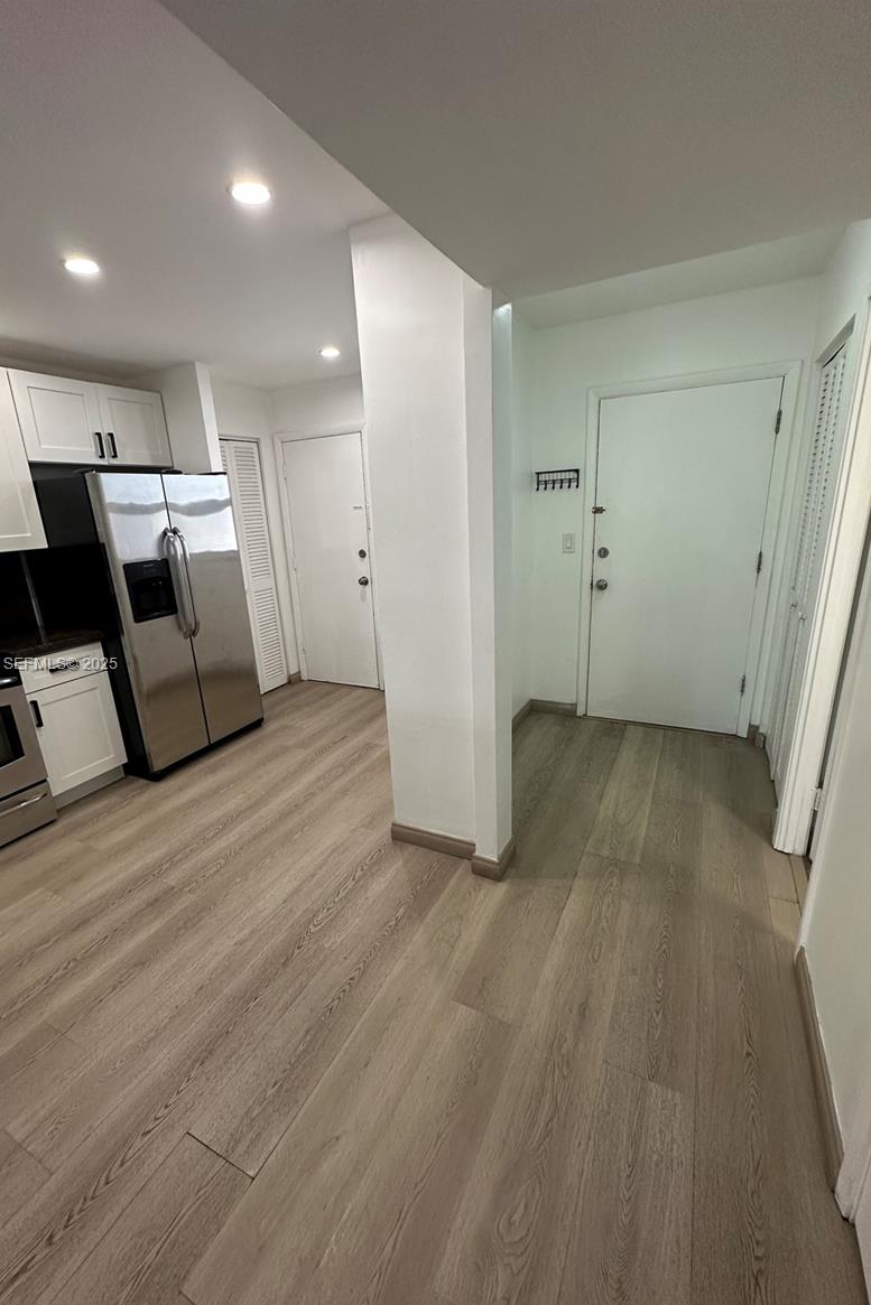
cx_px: 415
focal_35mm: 15
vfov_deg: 100.4
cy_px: 665
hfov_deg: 77.3
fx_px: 544
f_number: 2.2
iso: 200
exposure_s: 1/120
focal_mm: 2.22
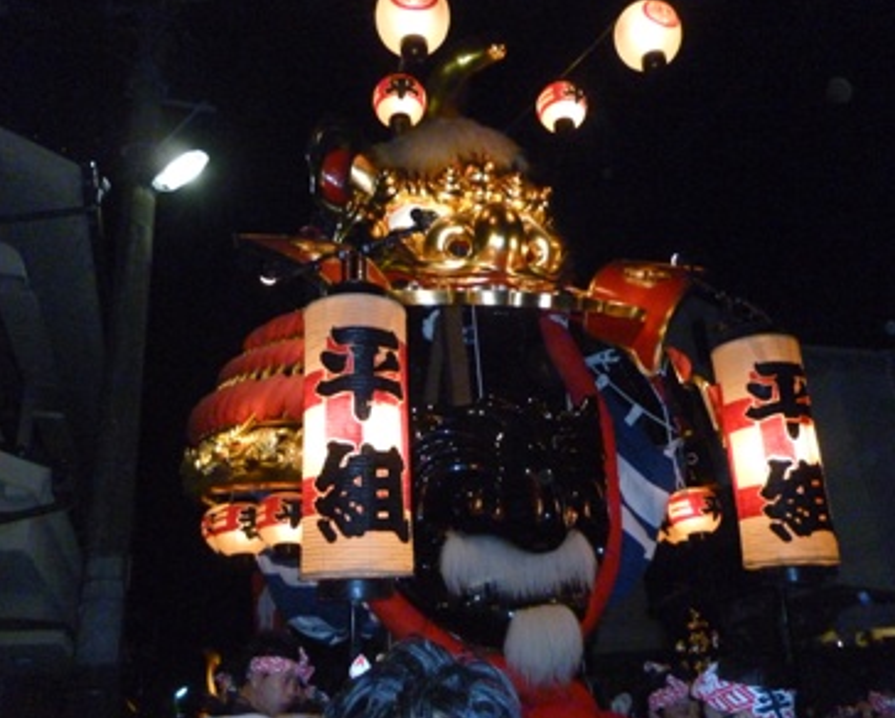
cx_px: 448
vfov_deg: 48.6
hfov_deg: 58.7
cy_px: 359
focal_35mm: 30
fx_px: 796
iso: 640
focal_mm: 5
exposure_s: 1/60
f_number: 3.1
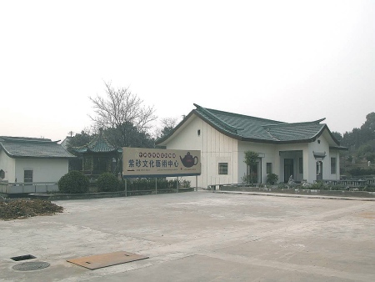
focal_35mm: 34
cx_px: 188
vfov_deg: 41.8
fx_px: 369
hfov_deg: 53.9
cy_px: 141
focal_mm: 8.9
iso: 100
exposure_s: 1/203
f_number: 8
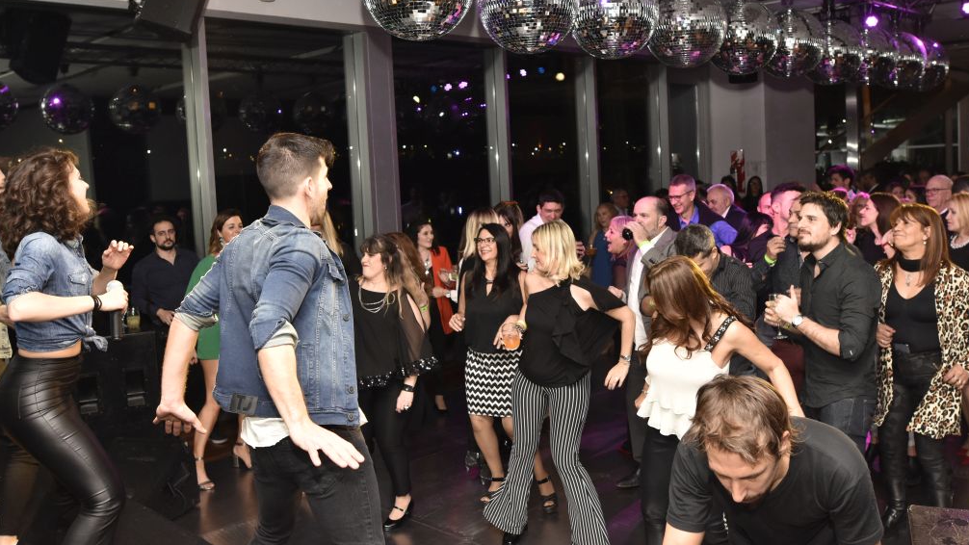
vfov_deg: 36.6
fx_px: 822
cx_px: 489
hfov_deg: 61.0
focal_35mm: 32
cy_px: 227
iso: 1000
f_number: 4
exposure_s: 1/160
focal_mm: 20
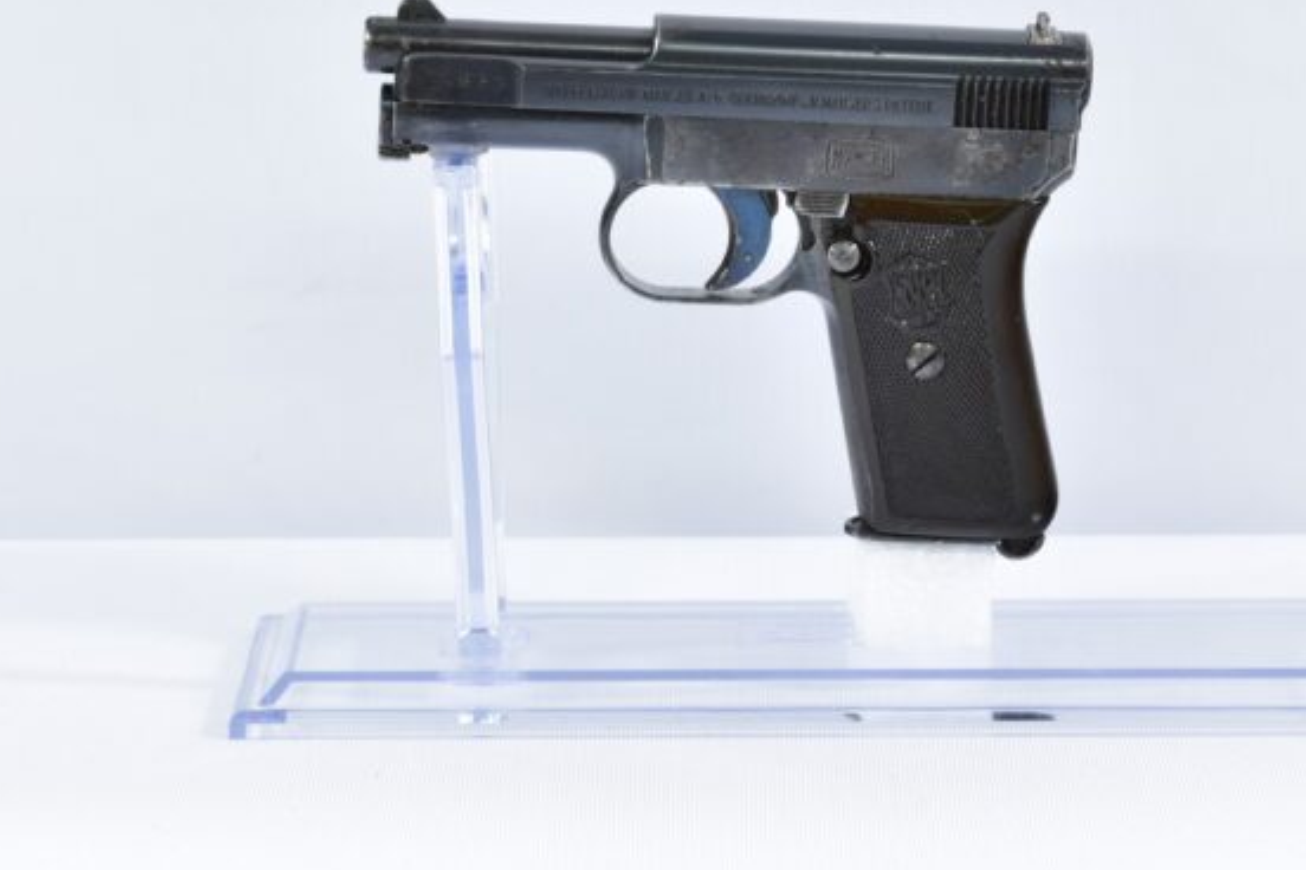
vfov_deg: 8.4
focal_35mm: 163
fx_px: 5913
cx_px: 776
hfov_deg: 12.6
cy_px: 215
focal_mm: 50
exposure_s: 1/20
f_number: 5.6
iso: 640
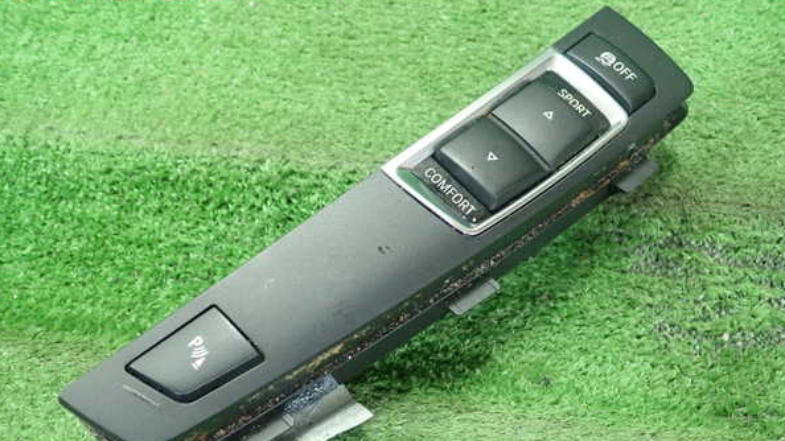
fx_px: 687
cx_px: 392
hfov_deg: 59.5
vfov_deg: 35.5
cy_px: 268
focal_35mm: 33
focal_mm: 5.5
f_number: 2.3
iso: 640
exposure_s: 1/125
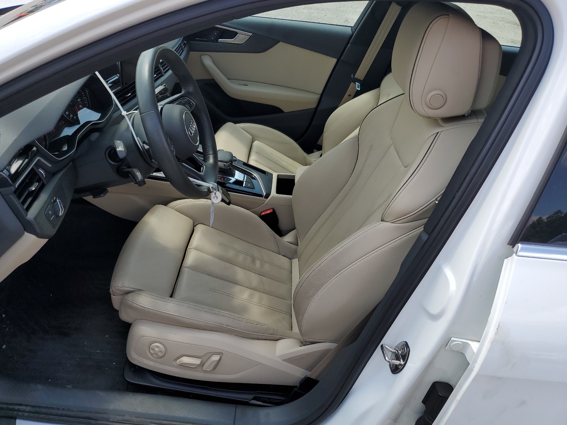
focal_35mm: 26
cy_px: 212
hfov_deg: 67.3
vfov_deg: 53.1
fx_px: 426
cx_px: 284
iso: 50
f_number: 1.5
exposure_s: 1/1429
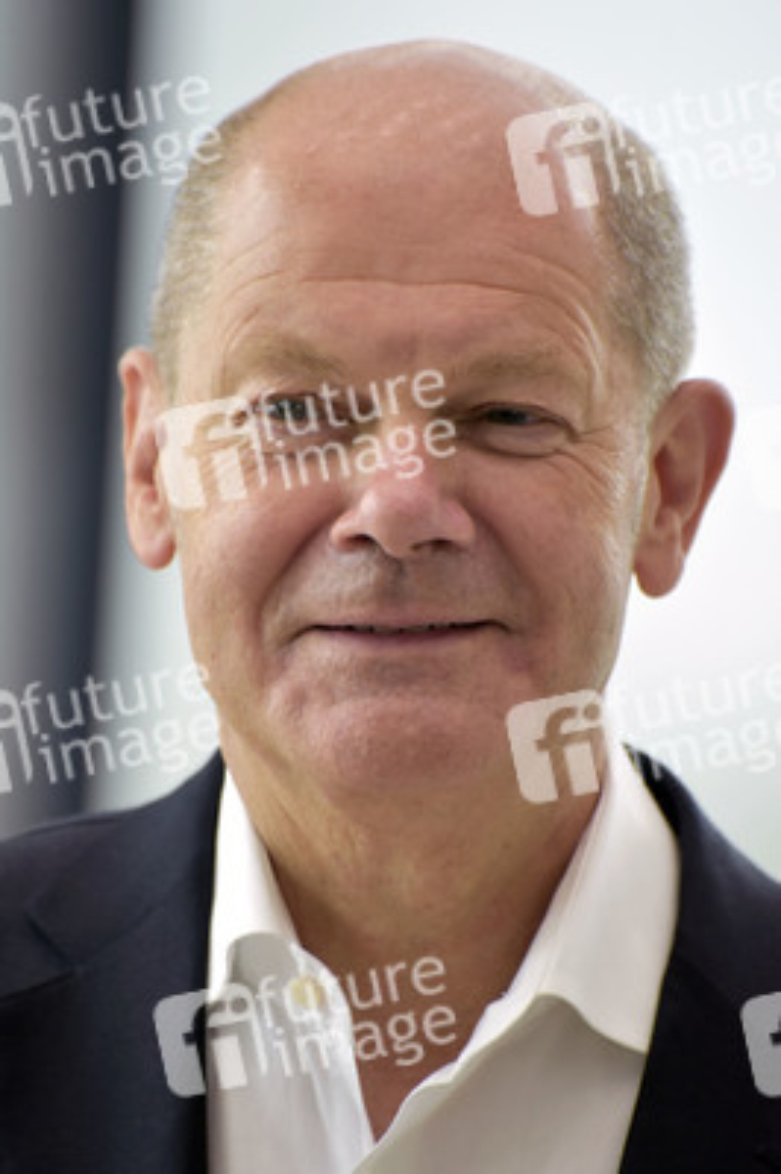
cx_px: 390
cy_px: 587
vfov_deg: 6.9
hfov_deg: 4.6
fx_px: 9779
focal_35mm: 300
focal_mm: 300
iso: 2000
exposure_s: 1/125
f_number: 5.6
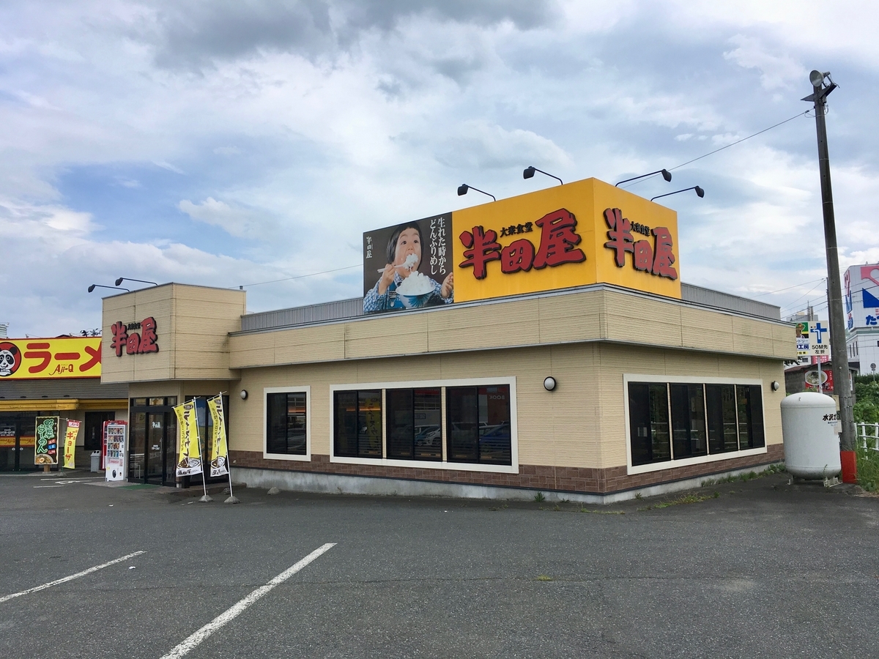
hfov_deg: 61.7
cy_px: 330
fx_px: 736
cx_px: 440
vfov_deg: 48.2
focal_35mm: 29
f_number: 2.2
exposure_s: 1/1261
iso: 25
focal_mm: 4.15
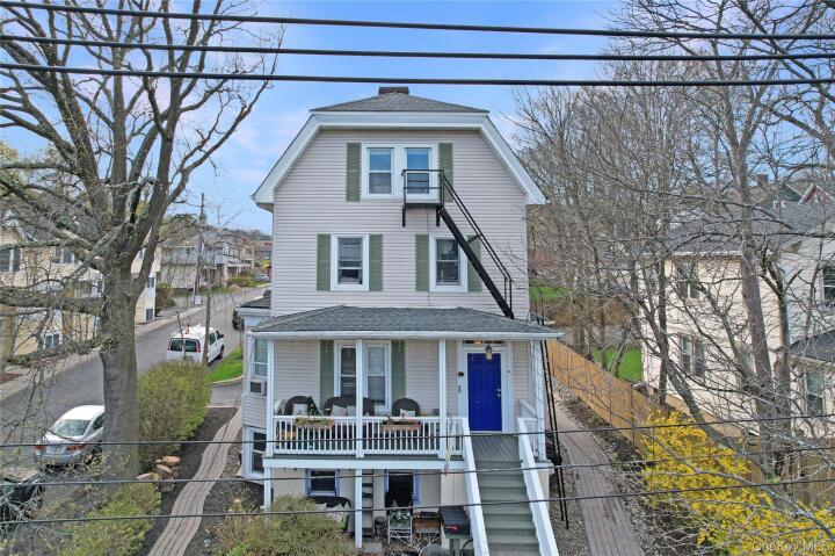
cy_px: 278
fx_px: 510
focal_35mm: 22
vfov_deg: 57.2
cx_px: 418
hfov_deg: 78.6
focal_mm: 8.38
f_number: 2.8
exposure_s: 1/640
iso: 100
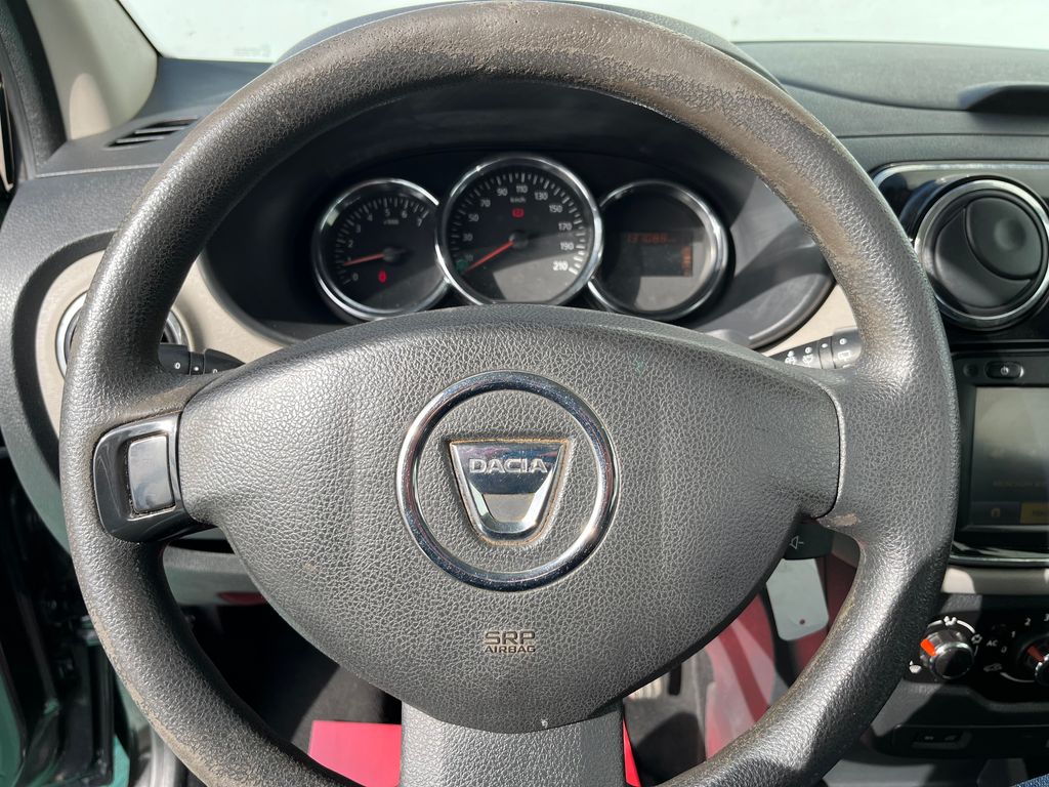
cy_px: 394
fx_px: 788
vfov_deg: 53.1
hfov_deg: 67.3
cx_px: 524
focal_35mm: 26
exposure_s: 1/845
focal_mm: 5.1
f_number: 1.6
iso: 50
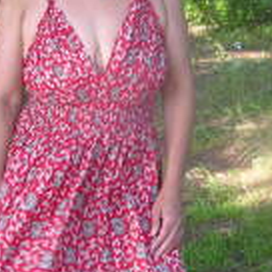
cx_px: 102
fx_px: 907
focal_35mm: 102
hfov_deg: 17.0
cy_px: 107
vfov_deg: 17.0
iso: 50
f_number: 3.2
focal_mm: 8.9
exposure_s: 1/40.6
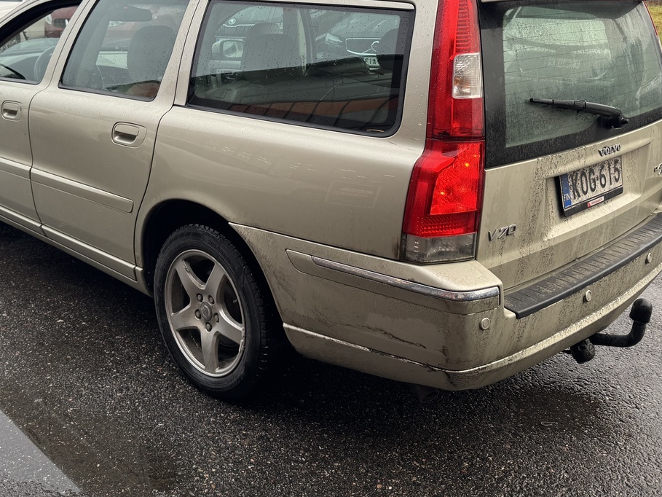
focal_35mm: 38
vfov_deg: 37.4
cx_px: 267
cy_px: 170
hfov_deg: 48.7
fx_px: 727
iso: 64
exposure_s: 1/121
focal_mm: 6.76
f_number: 1.78
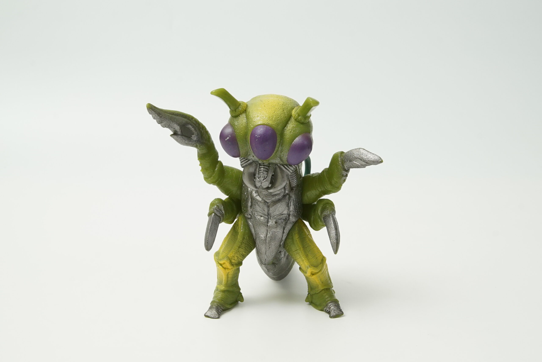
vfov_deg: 31.9
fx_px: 633
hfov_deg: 46.4
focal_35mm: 42
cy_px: 181
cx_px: 271
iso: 1000
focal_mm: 28
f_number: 10
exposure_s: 1/20
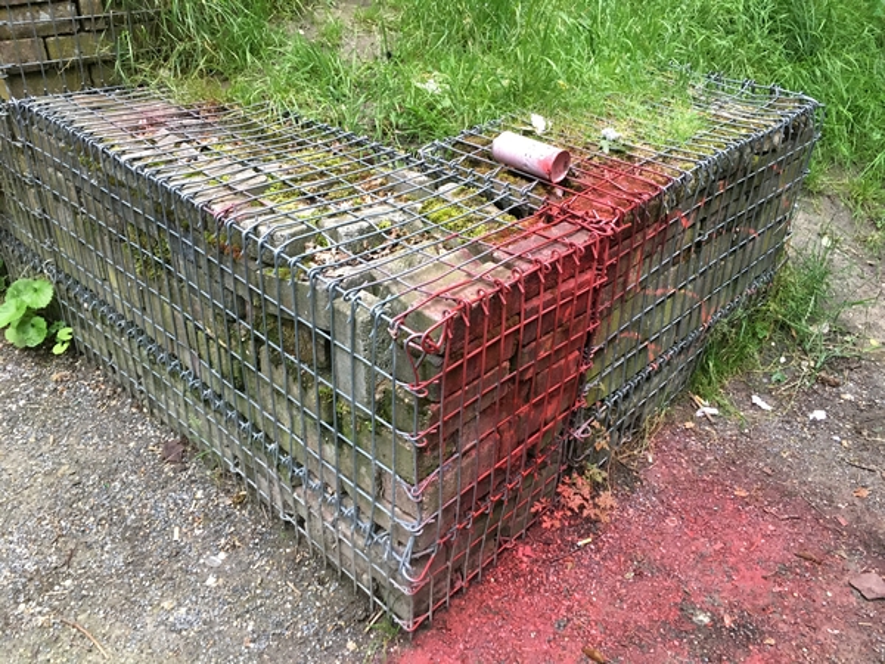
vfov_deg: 48.2
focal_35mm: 29
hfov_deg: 61.7
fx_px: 741
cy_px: 332
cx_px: 442
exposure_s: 1/17
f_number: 2.2
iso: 200
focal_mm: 4.15
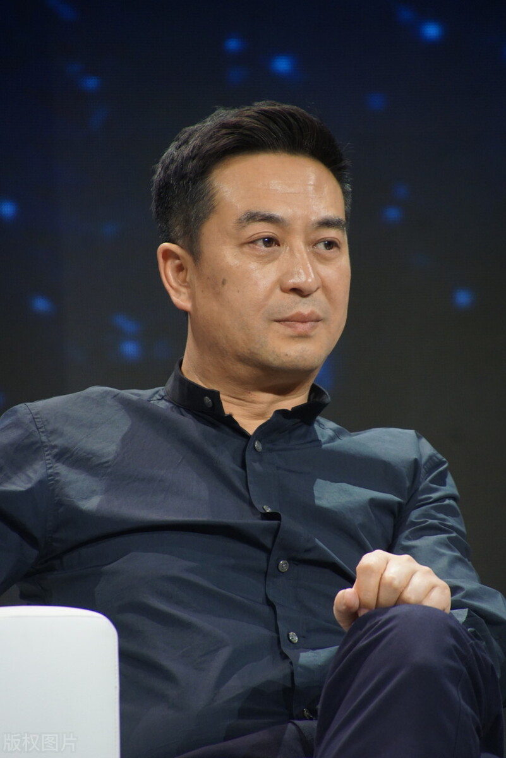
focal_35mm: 450
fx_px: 9479
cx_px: 253
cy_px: 379
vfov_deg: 4.6
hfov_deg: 3.1
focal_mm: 300
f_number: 6.3
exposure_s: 1/80
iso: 800
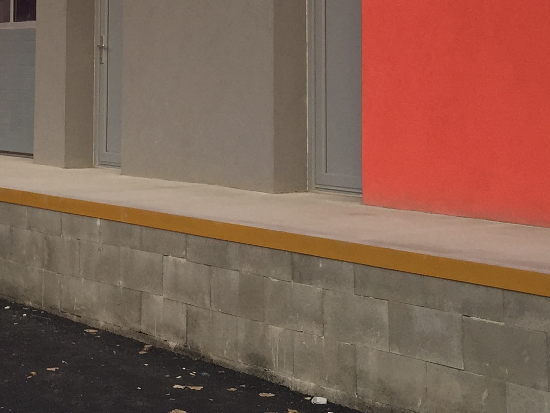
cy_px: -71
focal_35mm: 89
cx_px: 49
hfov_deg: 21.5
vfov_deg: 16.0
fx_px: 1414
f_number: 2.2
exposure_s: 1/460
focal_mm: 4.15
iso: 32
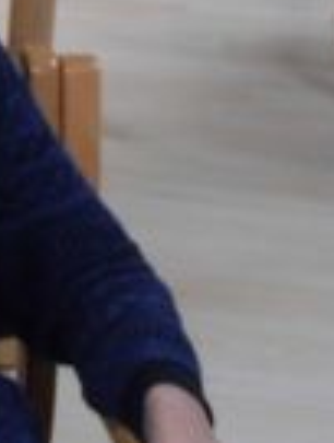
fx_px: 1447
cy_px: -108
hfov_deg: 11.9
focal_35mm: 113
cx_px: -308
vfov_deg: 16.5
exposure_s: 1/60
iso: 200
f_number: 4
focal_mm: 6.1
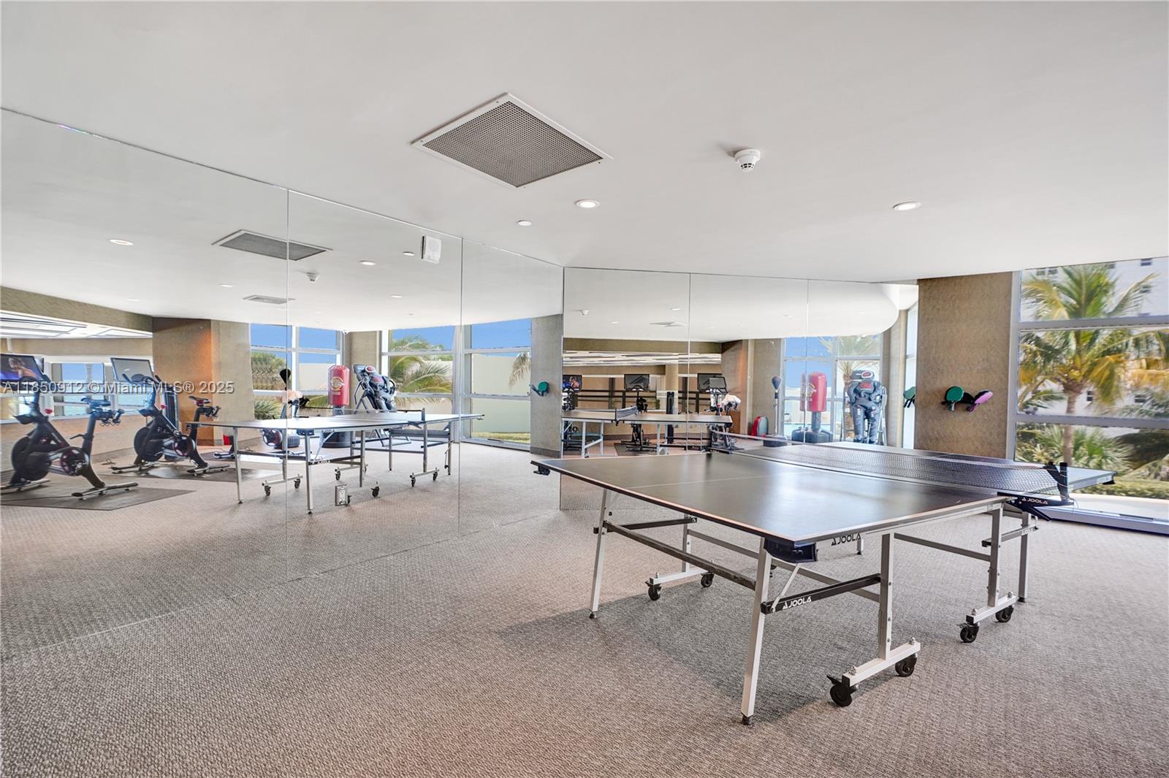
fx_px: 519
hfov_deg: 96.8
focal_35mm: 16
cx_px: 584
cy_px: 389
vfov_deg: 73.7
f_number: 4
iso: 400
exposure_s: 1/160
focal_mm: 16
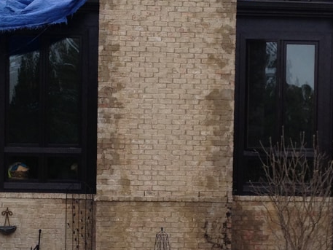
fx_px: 981
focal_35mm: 102
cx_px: 209
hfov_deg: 19.2
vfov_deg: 14.5
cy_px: 185
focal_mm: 4.28
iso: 50
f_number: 2.4
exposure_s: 1/264
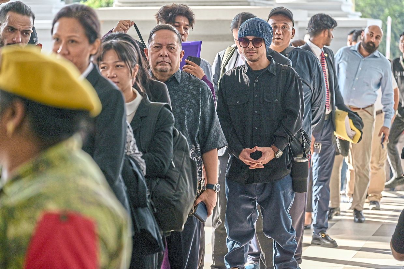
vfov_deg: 11.4
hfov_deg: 17.1
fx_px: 1346
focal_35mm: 120
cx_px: 202
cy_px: 134
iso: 400
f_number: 4
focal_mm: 120
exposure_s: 1/500
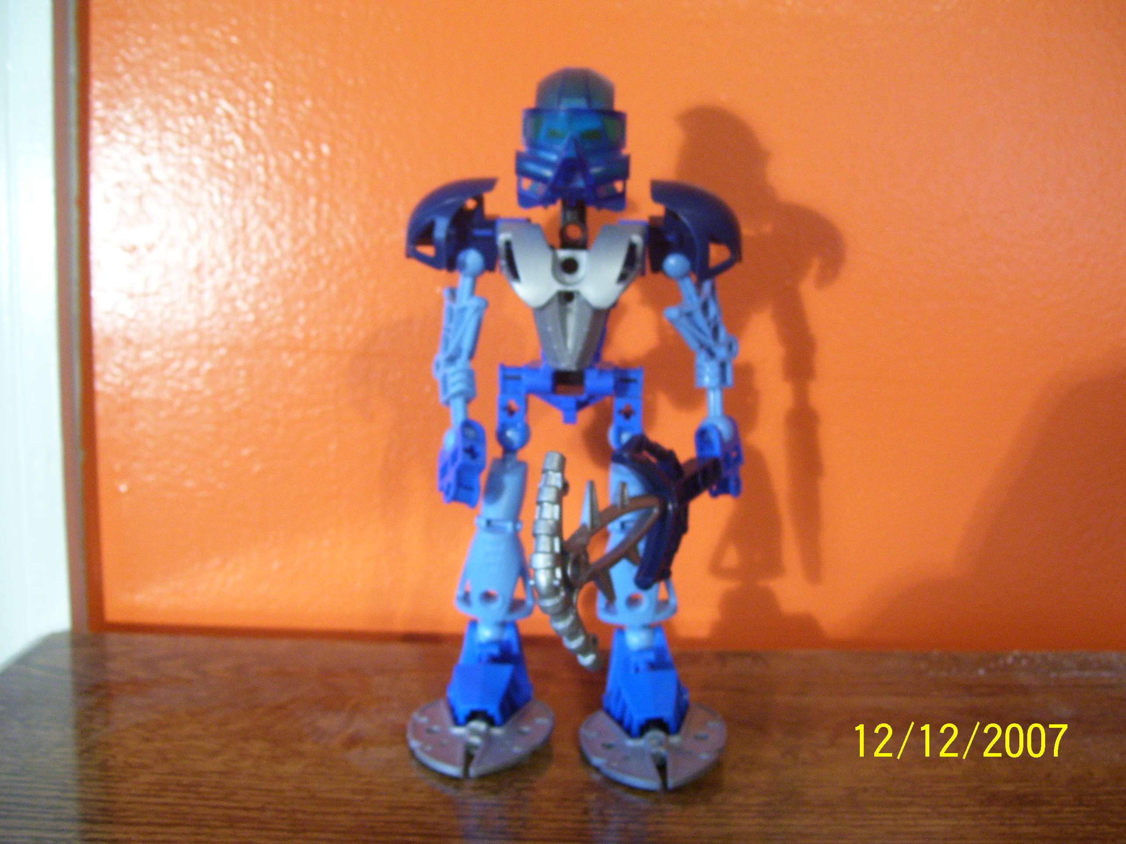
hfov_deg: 50.1
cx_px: 563
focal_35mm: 37
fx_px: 1204
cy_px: 422
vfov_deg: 38.7
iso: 160
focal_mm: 6
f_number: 2.7
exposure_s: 1/8
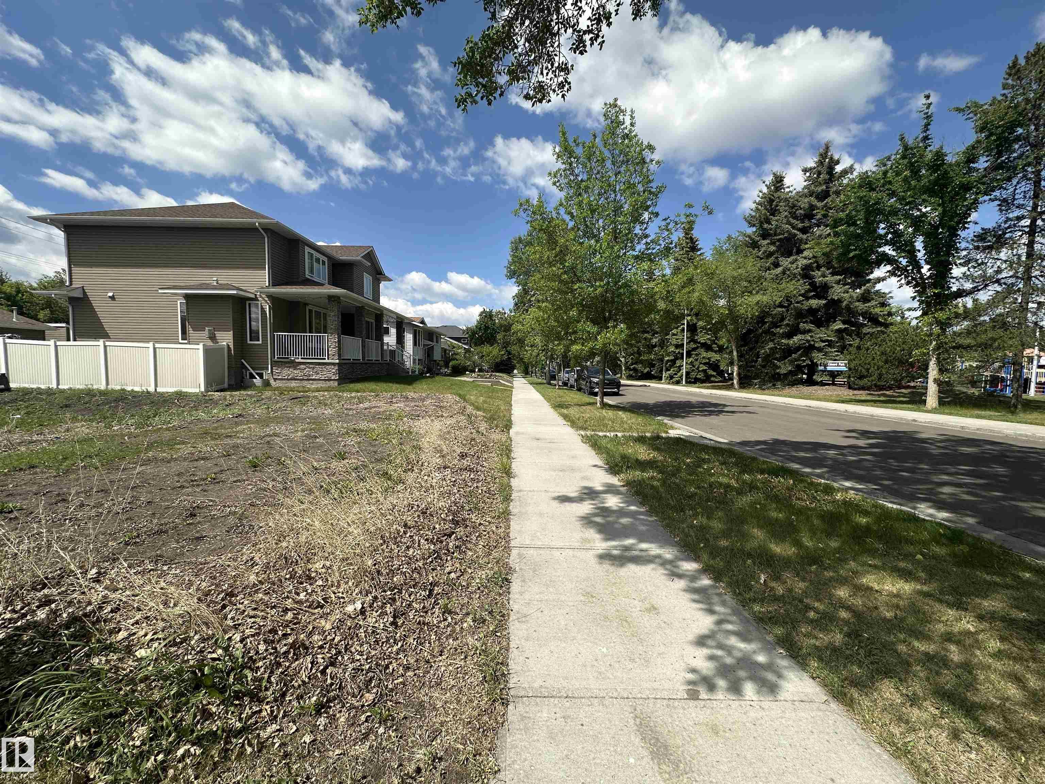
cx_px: 522
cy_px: 392
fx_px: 423
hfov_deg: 102.1
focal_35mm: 14
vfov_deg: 85.7
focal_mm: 2.22
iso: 50
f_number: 2.2
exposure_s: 1/2092
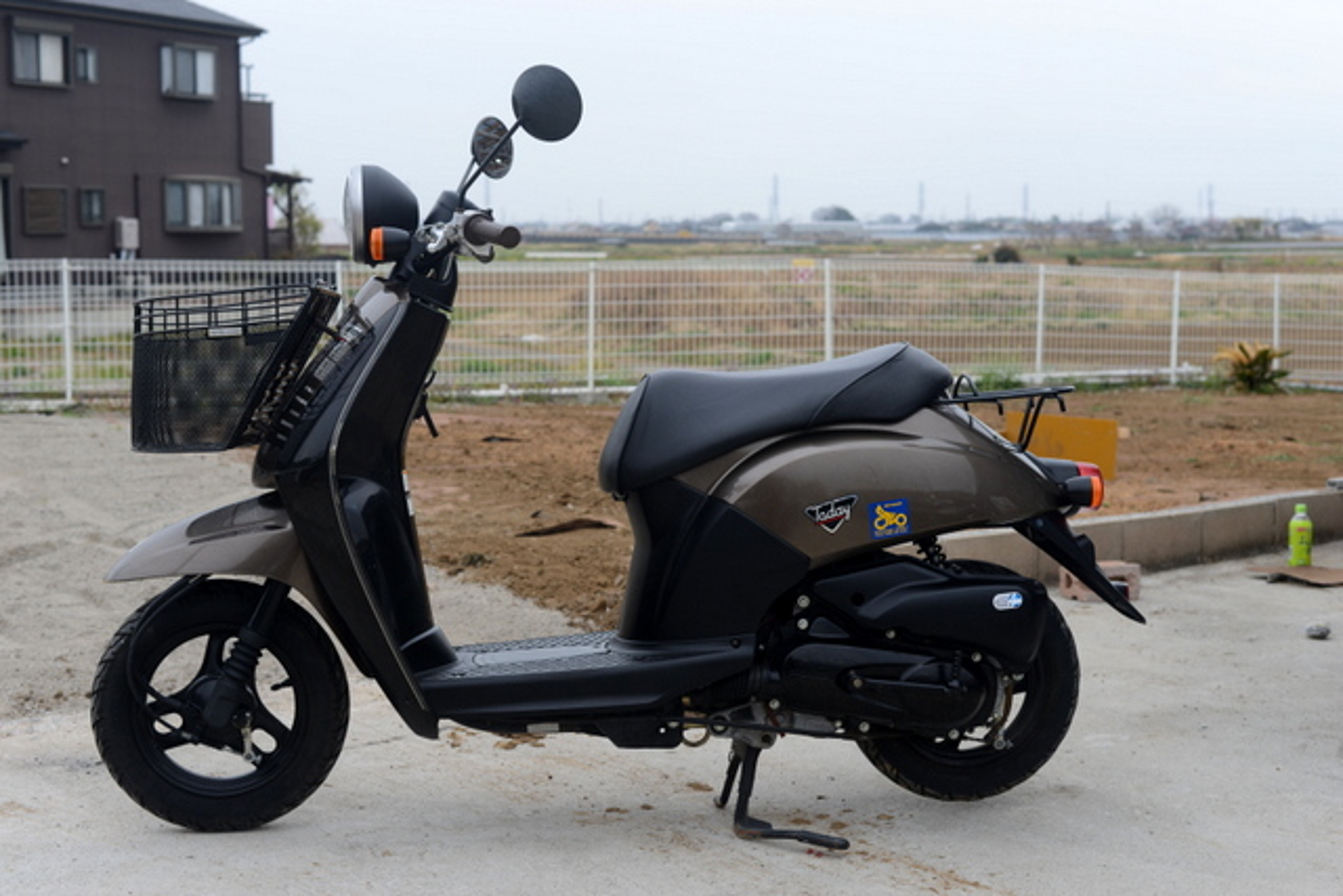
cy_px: 448
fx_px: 1866
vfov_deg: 27.0
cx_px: 672
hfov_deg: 39.6
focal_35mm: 50
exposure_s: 1/160
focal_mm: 50
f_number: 6.3
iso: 100
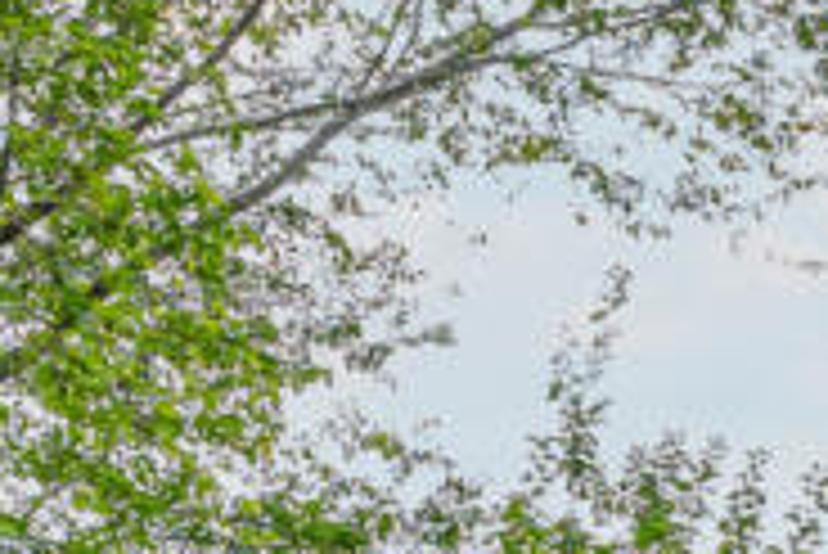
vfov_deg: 13.8
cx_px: 1251
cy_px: 973
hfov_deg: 19.7
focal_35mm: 89
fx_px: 2049
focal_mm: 16
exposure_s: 1/50
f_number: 8
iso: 200
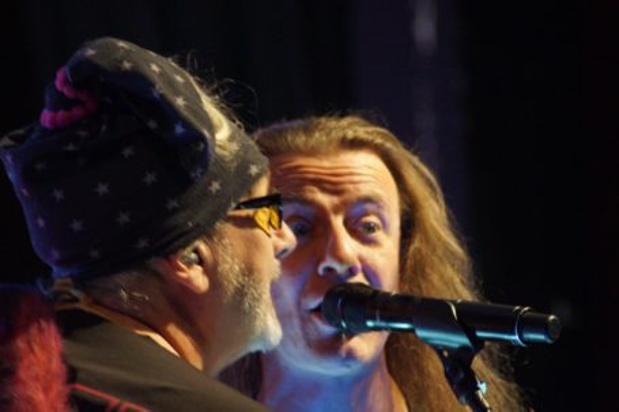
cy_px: 206
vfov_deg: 5.7
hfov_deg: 8.6
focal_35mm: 240
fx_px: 4125
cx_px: 310
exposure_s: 1/60
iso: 3200
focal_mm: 160
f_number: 4.5
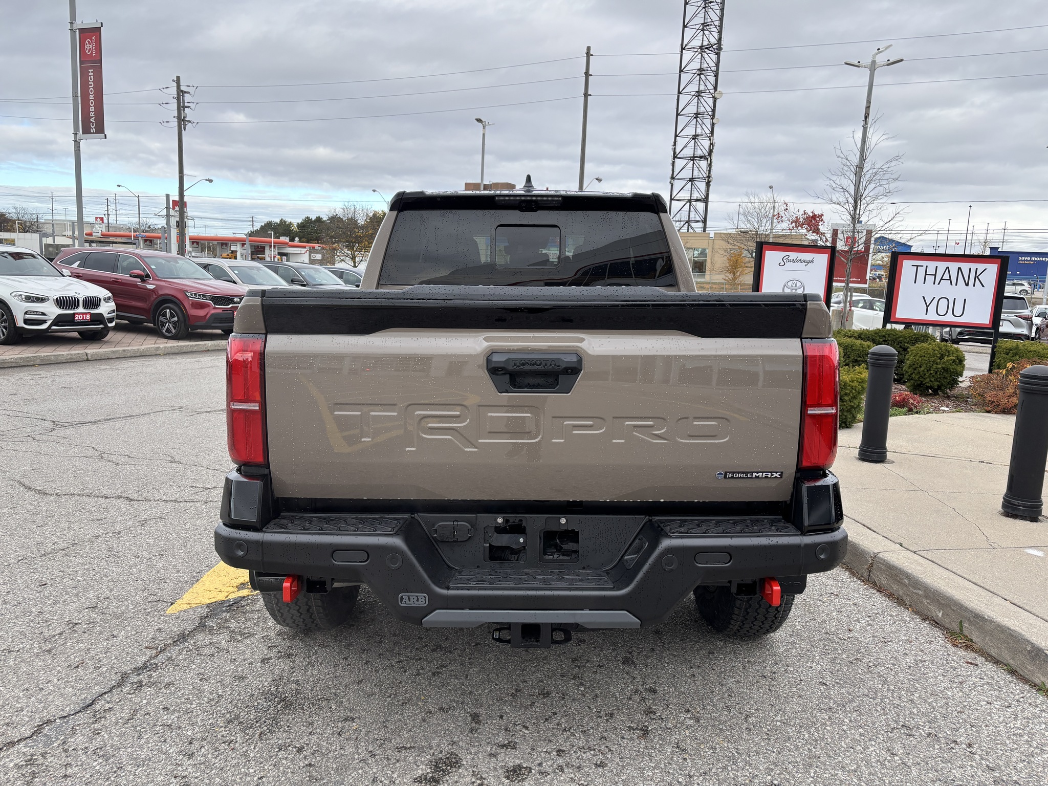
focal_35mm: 26
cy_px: 393
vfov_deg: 53.1
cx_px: 524
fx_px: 787
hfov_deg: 67.3
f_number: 1.6
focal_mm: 5.96
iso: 50
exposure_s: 1/858
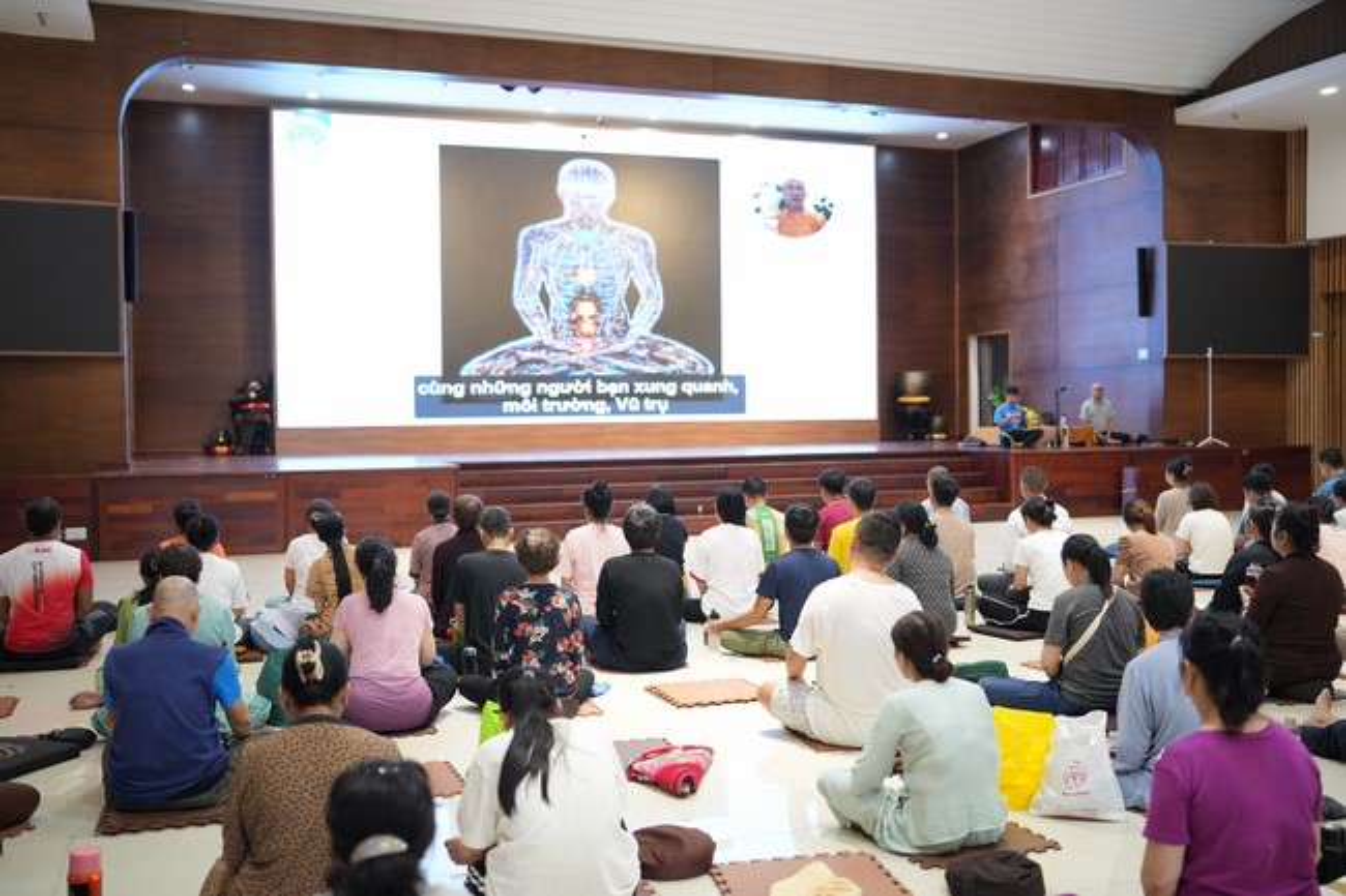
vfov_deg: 37.8
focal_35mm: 35
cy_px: 448
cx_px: 673
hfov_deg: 54.4
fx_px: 1308
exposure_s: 1/250
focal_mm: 35
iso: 2000
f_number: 2
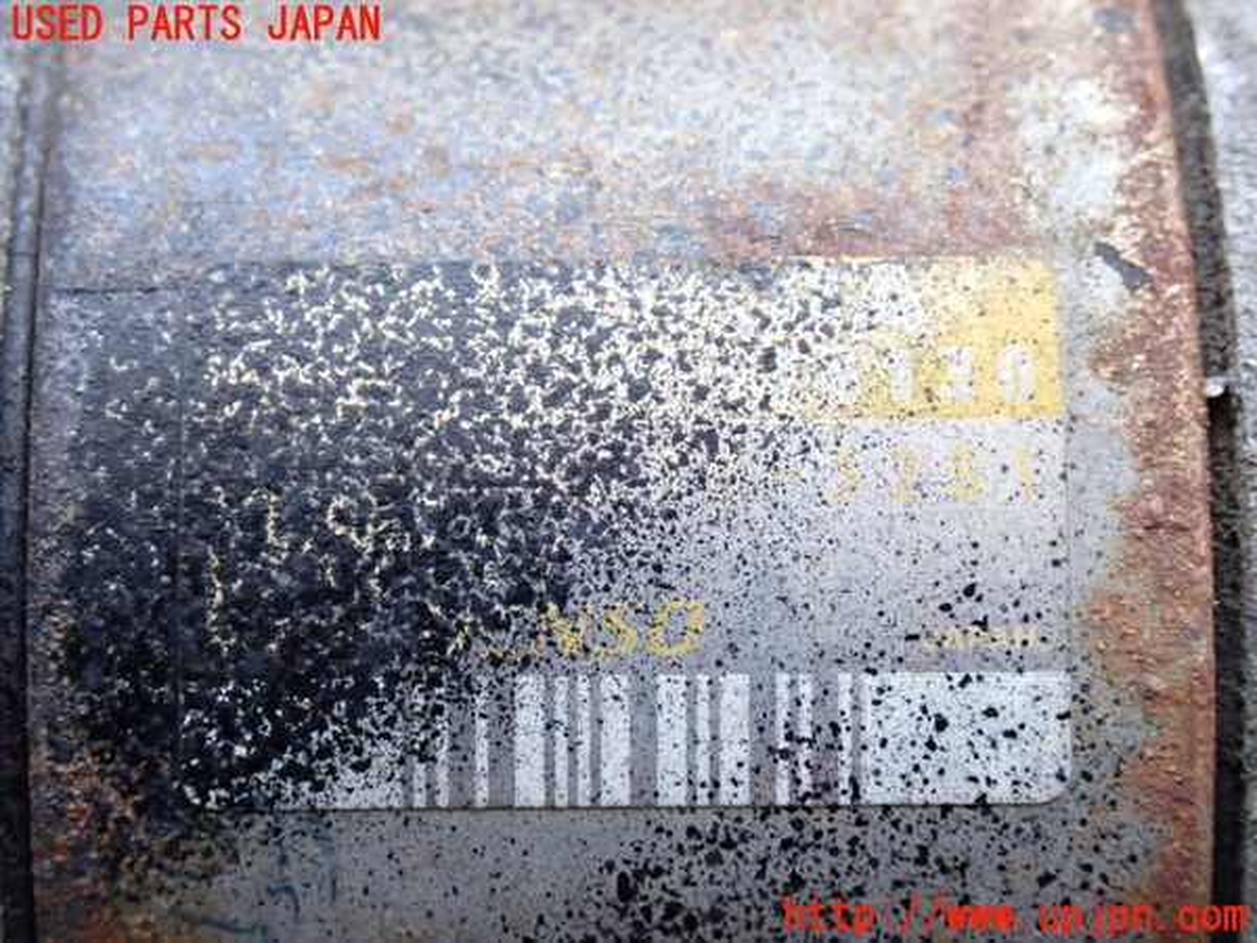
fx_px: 2578
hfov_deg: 27.4
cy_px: 472
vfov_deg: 20.7
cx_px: 628
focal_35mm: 71
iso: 400
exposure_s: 1/60
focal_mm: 12.73
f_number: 3.9
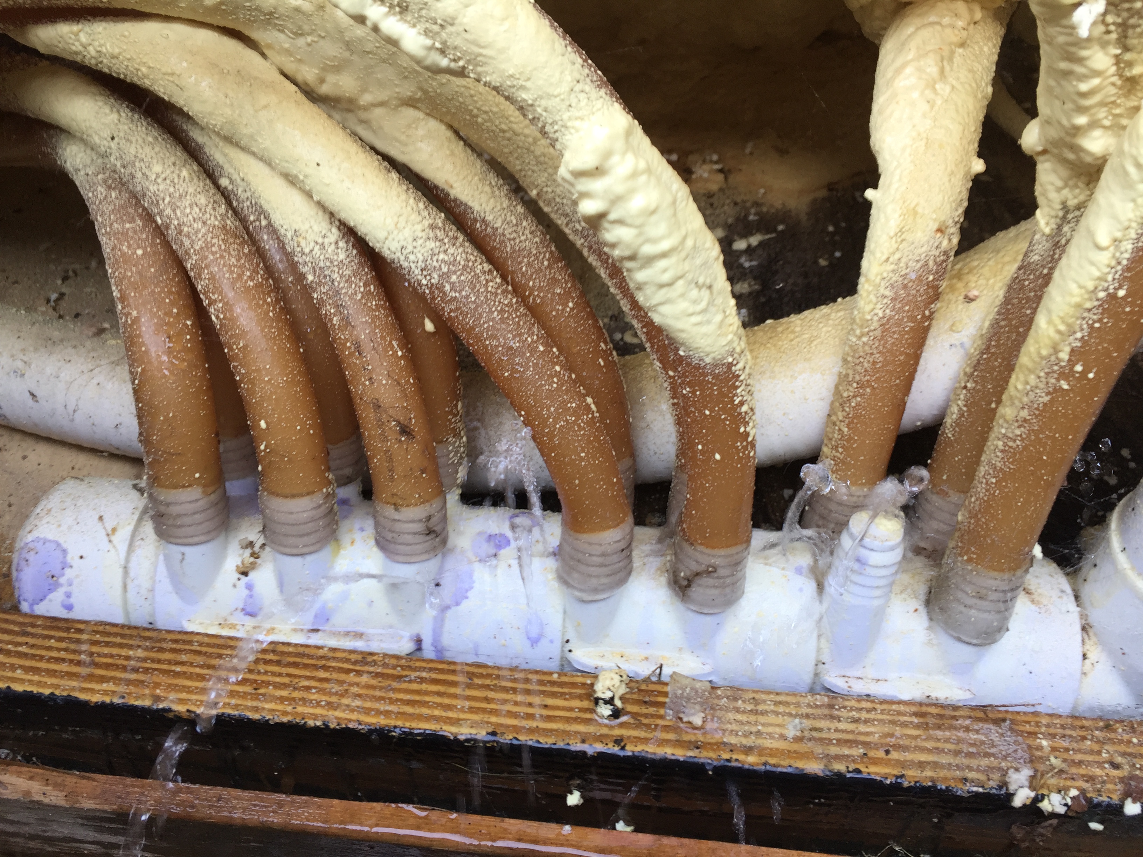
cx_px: 572
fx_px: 958
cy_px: 428
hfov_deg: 61.7
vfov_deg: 48.2
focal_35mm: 29
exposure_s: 1/60
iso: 32
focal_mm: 4.15
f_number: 2.2
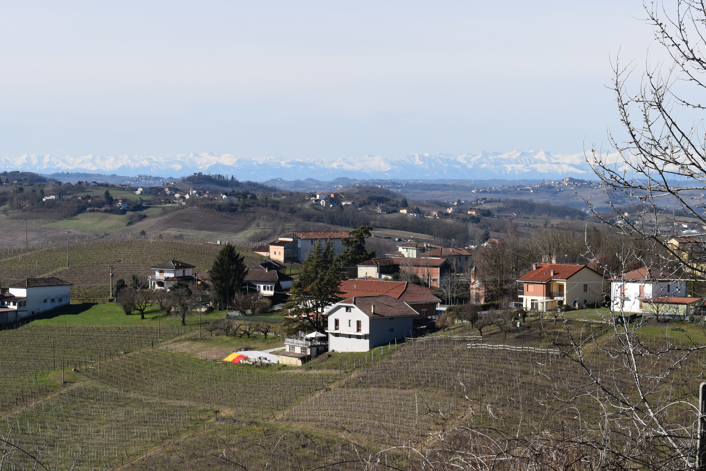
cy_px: 237
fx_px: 1894
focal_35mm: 97
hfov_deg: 21.1
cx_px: 349
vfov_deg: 14.2
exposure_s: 1/200
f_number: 10
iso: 100
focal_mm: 55
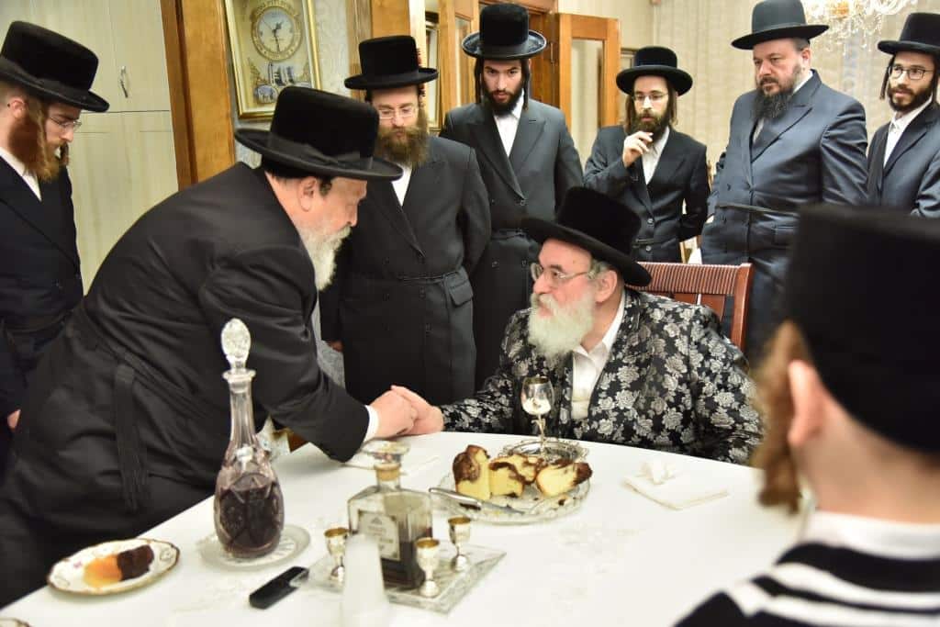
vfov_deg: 35.1
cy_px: 314
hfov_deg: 50.7
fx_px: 992
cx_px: 470
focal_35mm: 38
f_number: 4
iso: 1600
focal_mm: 38
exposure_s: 1/100
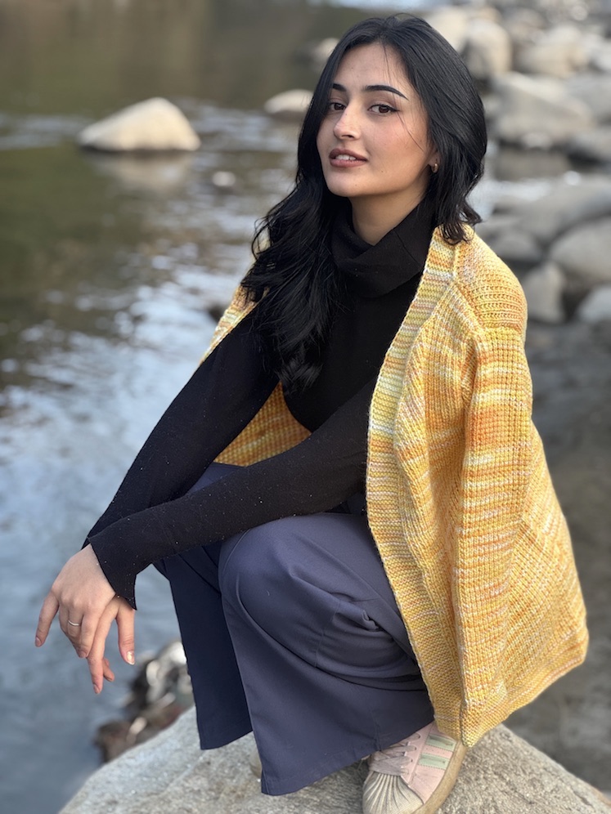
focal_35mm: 77
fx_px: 1812
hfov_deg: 19.1
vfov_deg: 25.3
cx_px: 306
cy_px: 407
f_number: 2.8
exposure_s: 1/99
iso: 80
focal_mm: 9
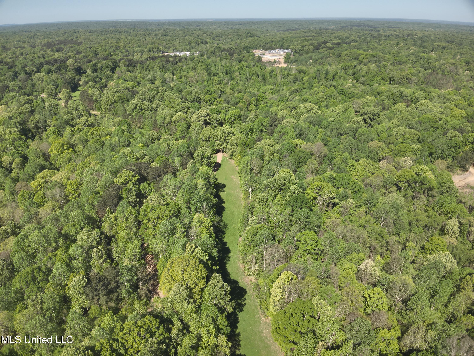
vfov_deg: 56.8
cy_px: 178
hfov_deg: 71.6
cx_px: 237
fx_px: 329
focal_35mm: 24
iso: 100
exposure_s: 1/725
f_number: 2.8
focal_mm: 4.4
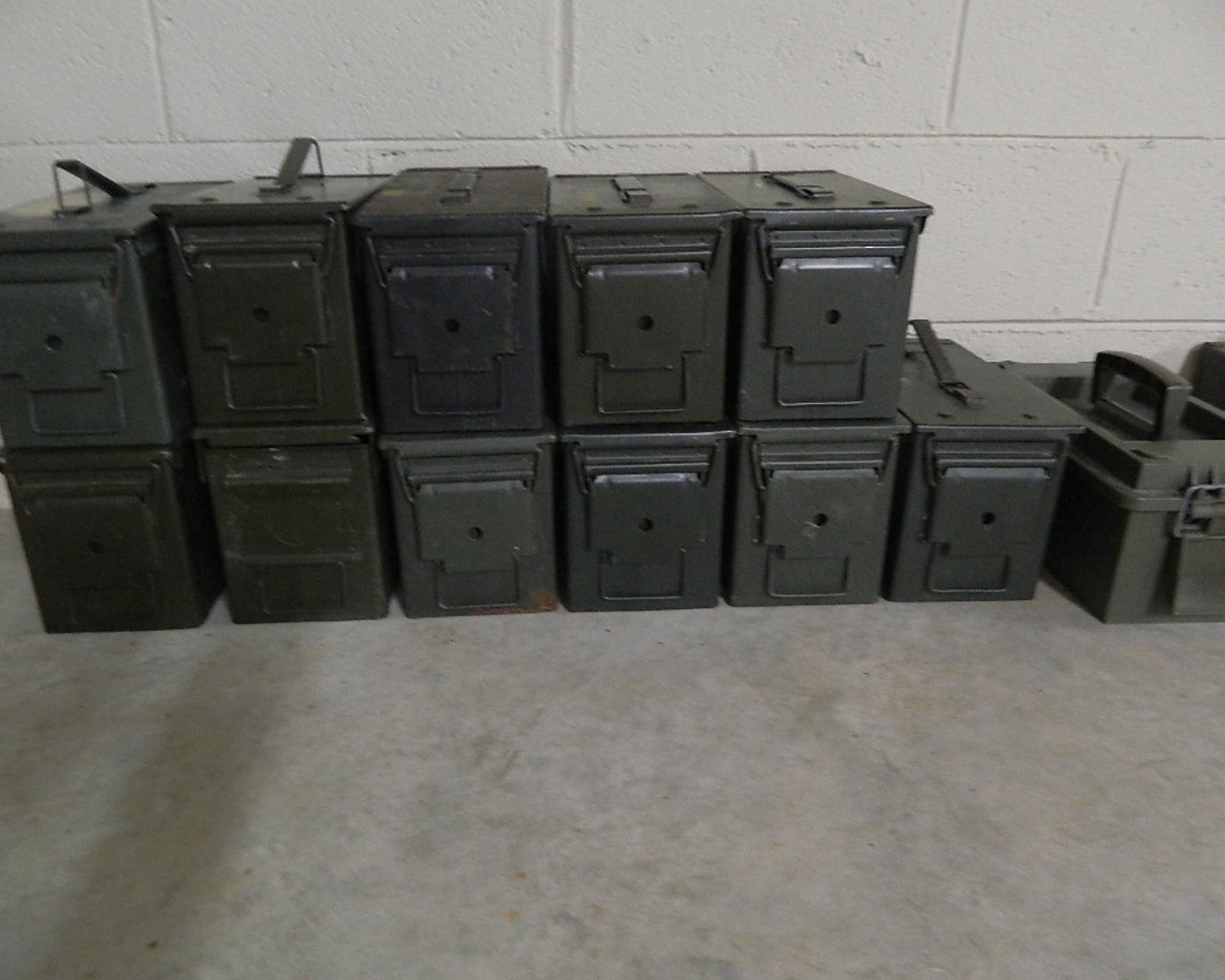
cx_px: 583
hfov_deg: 64.0
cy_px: 506
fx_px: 979
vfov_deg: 53.2
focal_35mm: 27
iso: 400
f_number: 3.1
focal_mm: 4.5
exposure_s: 1/13
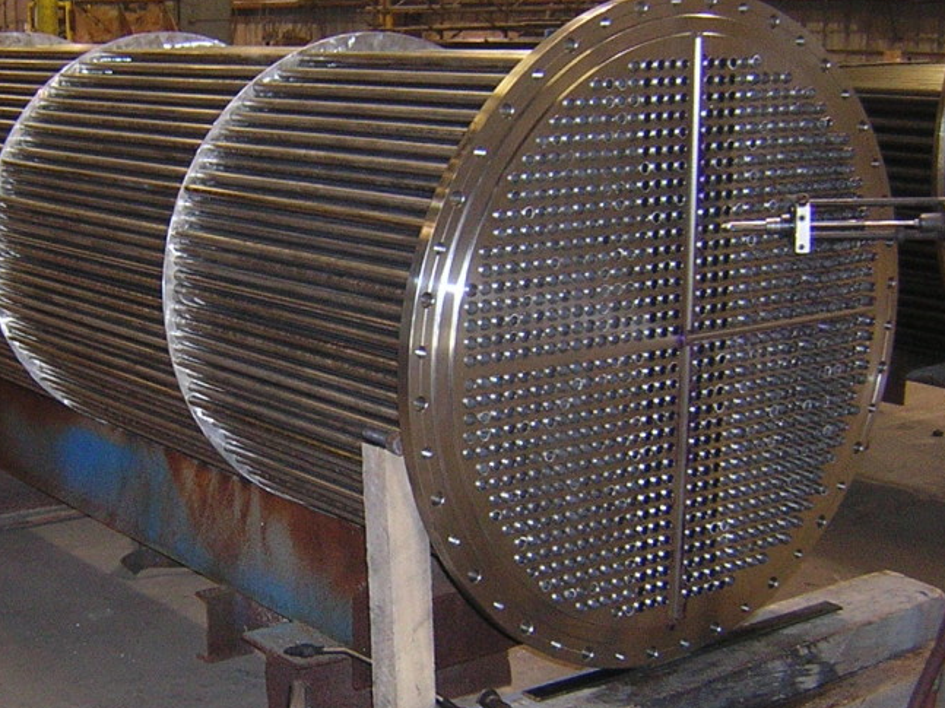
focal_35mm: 57
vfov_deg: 25.6
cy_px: 343
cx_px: 242
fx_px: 1556
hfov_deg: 33.2
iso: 400
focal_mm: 4.7
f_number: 2.6
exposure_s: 1/60.1
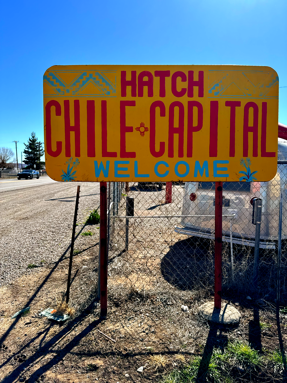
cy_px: 192
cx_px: 144
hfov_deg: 56.8
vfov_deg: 71.6
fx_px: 265
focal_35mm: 24
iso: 80
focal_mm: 6.76
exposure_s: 1/2604
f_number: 1.78
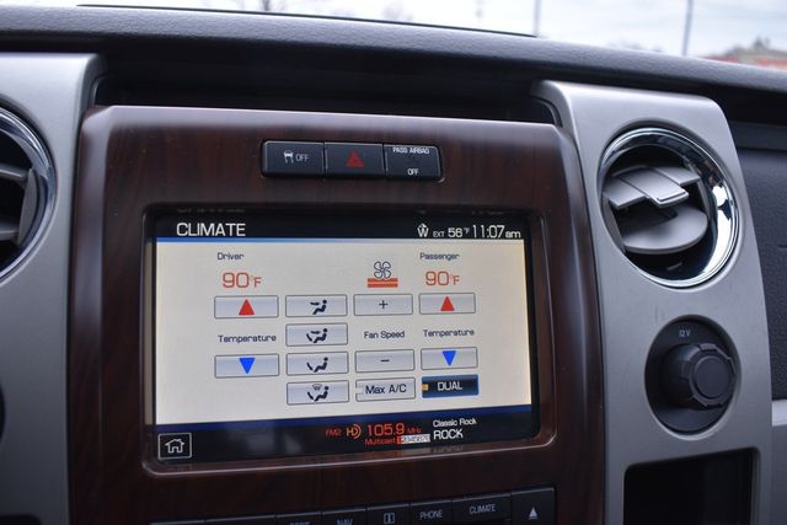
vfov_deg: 43.6
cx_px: 394
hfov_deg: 61.9
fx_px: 656
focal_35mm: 30
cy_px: 262
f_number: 5
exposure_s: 1/250
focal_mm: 20
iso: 400
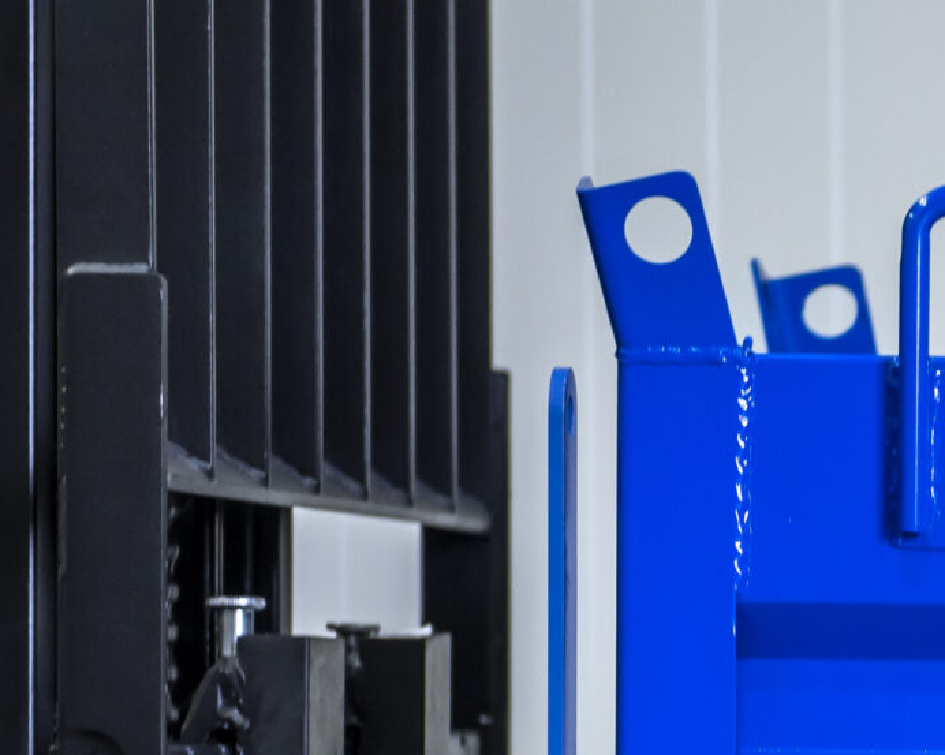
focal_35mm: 243
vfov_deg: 6.3
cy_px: 855
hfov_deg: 7.8
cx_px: 1568
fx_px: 6793
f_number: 2.8
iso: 1000
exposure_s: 1/60
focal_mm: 70
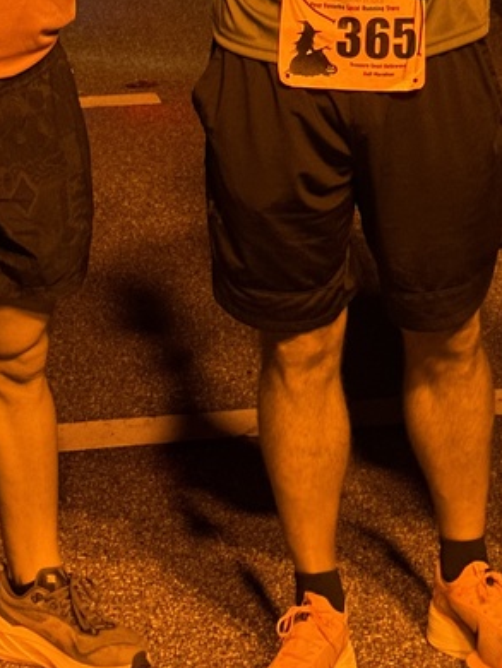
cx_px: 394
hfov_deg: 11.7
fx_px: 2434
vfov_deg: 15.6
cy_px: 161
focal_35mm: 126
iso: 320
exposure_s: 1/36
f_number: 1.78
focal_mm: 6.76
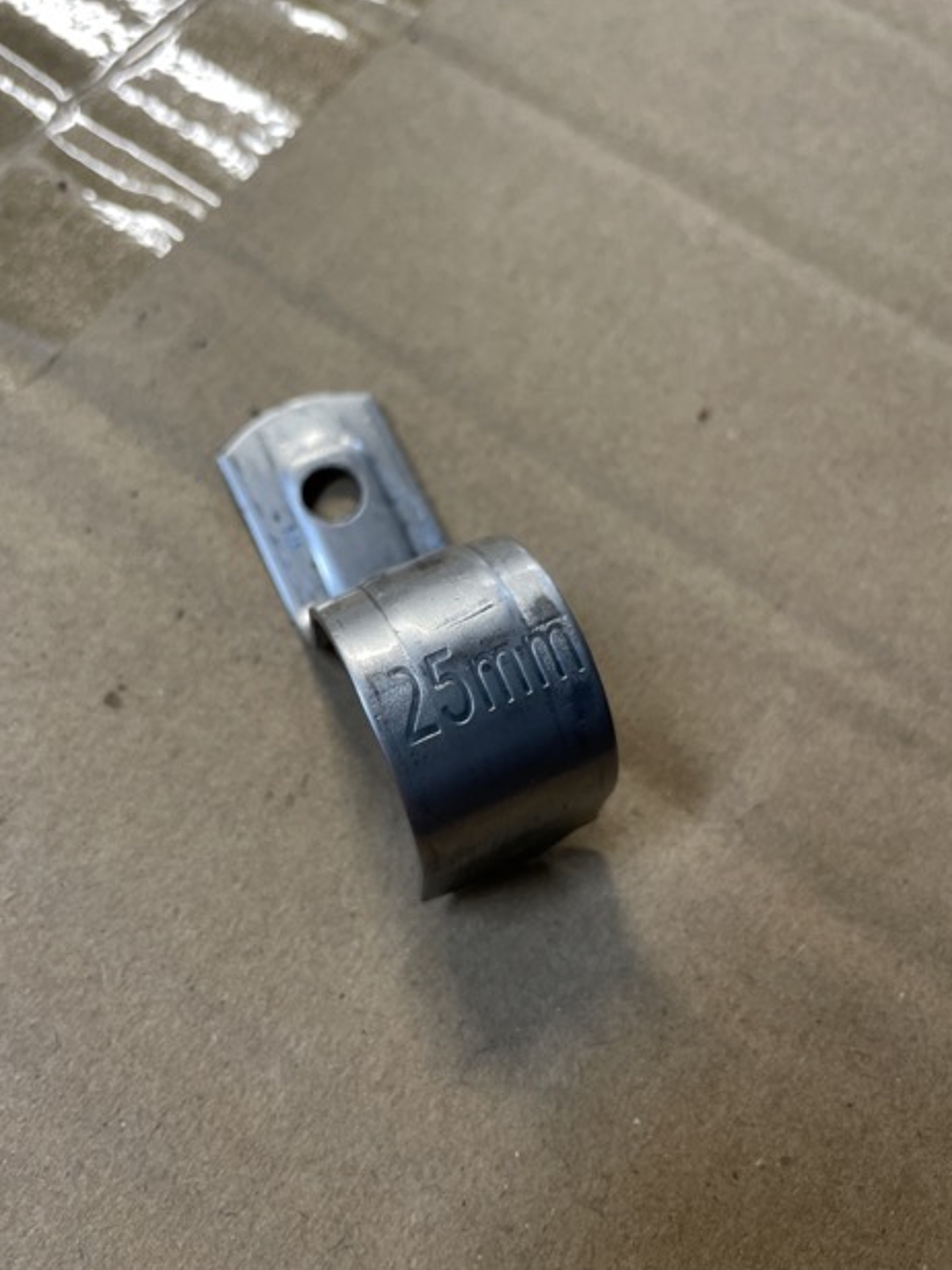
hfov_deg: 51.3
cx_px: 462
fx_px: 990
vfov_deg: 65.3
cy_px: 614
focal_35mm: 27
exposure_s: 1/50
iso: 125
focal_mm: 4.2
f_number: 1.6
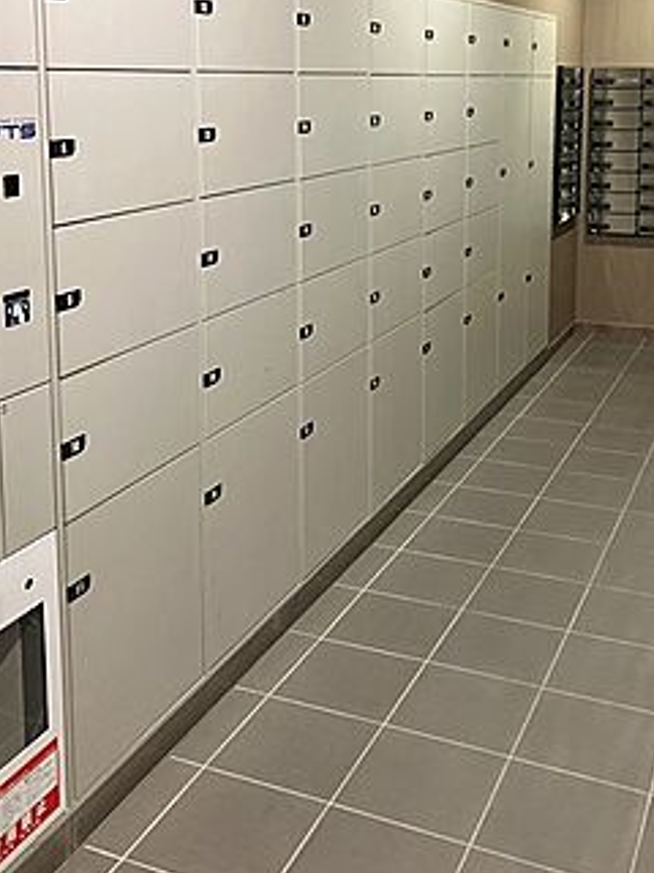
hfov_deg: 34.3
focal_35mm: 42
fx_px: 1058
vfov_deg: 43.7
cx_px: 341
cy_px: 243
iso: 400
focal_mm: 3.99
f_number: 1.8
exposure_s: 1/36
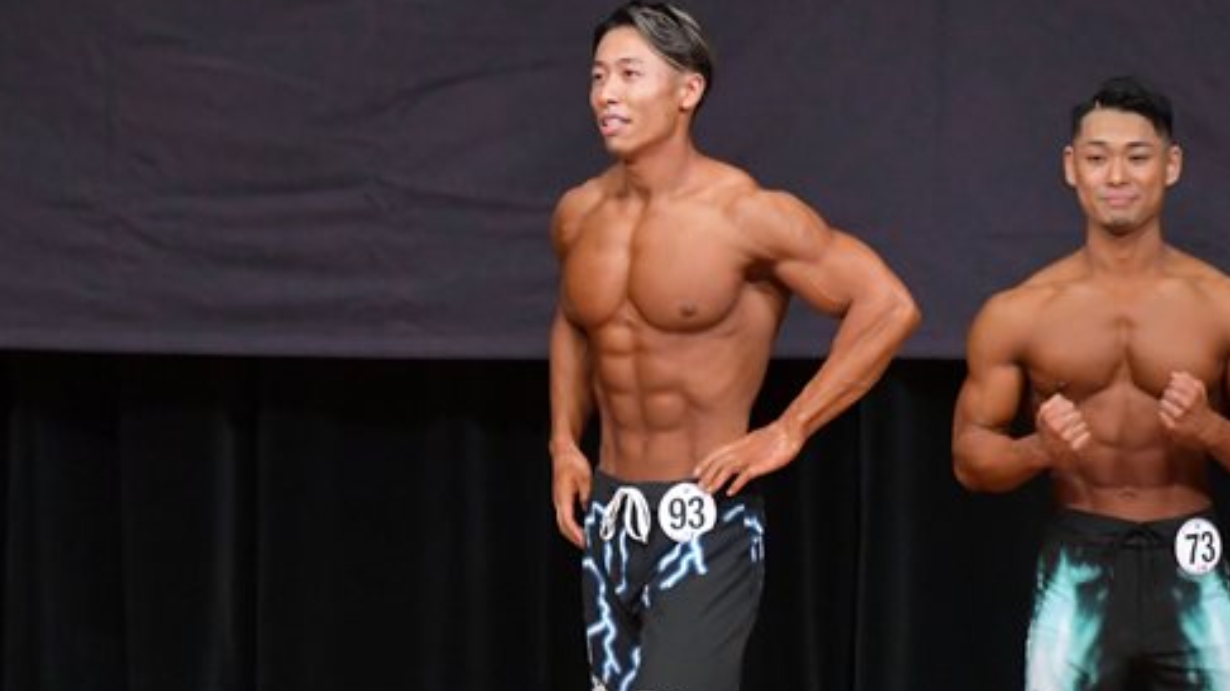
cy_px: 547
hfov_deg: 4.5
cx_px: 960
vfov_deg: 2.5
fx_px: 15519
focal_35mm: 476
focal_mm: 190
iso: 5000
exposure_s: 1/400
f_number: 5.6
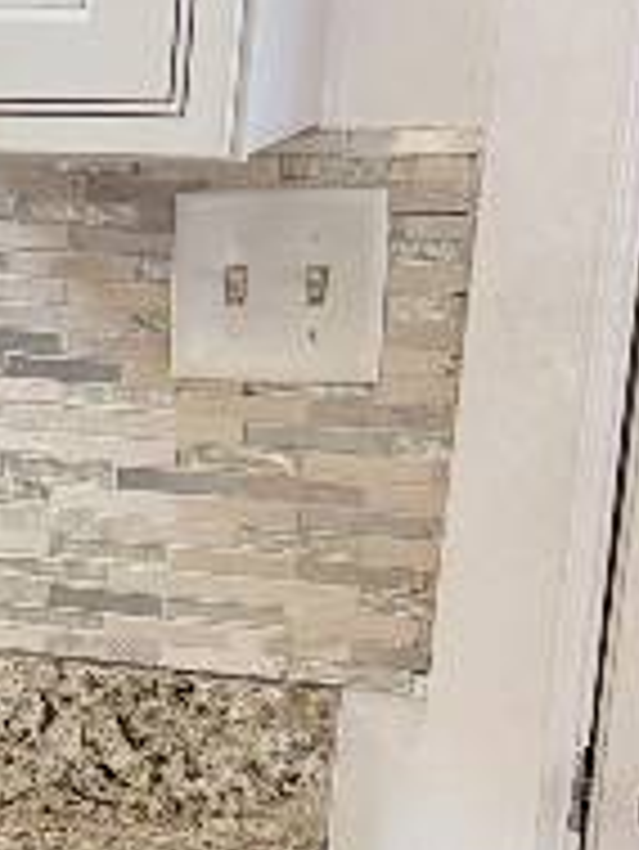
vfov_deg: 16.7
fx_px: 2876
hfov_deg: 10.5
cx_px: -1008
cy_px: 614
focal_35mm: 117
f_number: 1.6
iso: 160
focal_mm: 5.96
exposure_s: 1/60
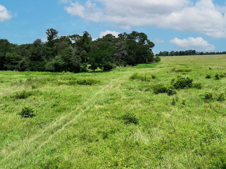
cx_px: 128
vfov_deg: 42.5
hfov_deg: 55.2
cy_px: 60
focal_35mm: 33
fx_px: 215
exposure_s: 1/2500
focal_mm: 12.29
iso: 100
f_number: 2.8
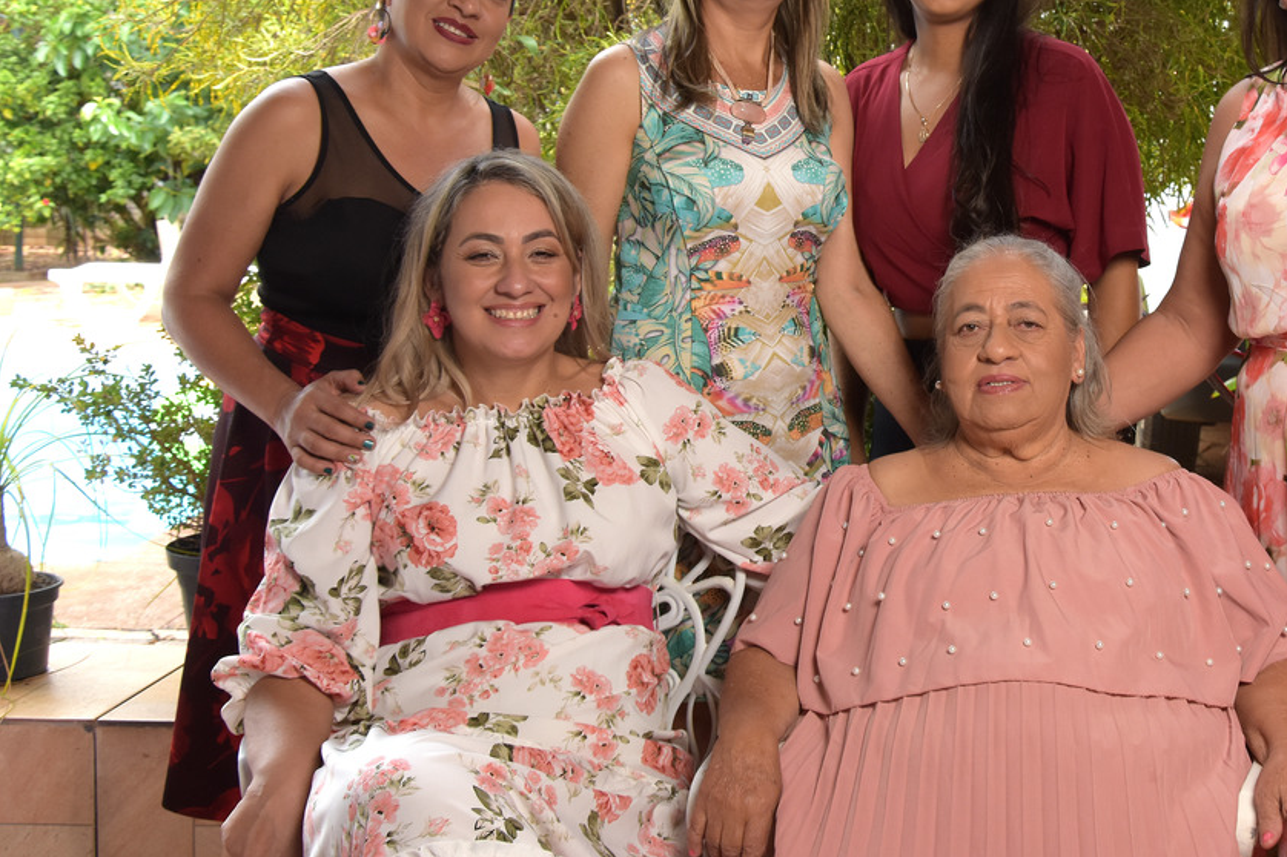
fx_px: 1919
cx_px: 871
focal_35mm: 54
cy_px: 293
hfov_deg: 36.6
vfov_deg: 25.1
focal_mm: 25
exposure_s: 1/200
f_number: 8
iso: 500
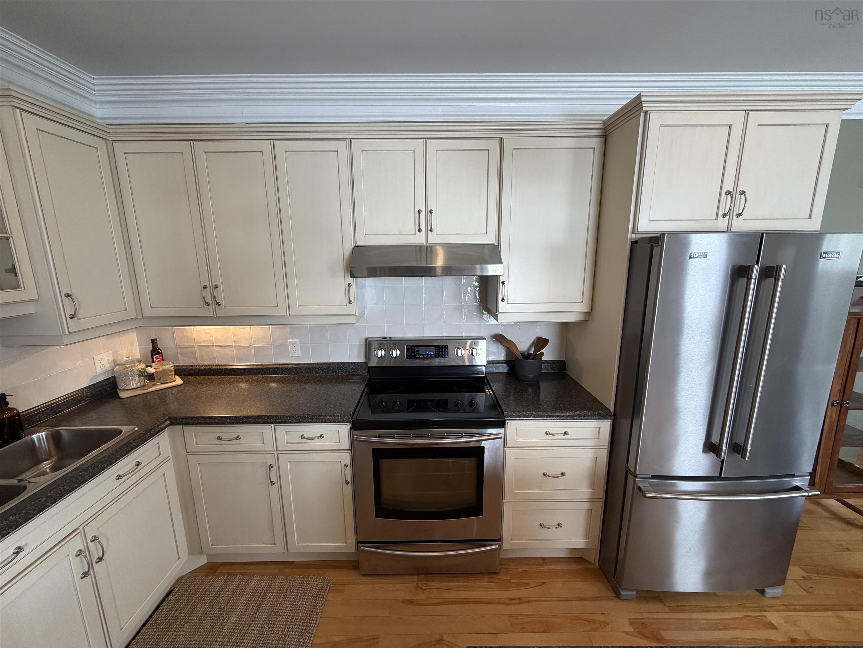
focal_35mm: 14
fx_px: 349
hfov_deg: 102.1
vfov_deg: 85.7
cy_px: 324
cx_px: 432
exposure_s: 1/120
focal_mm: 2.22
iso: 200
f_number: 2.2
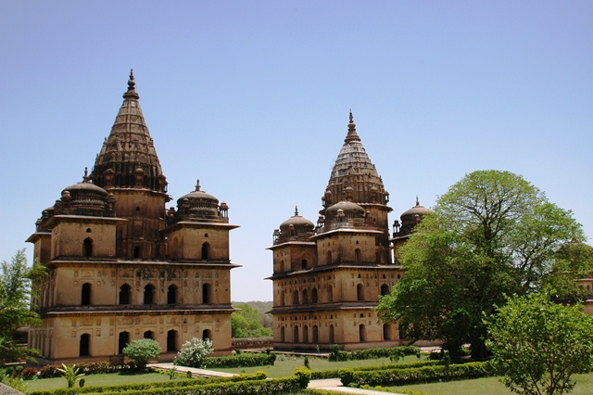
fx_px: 617
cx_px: 296
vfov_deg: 35.5
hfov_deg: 51.3
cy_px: 198
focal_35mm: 38
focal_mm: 25
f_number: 10
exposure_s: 1/320
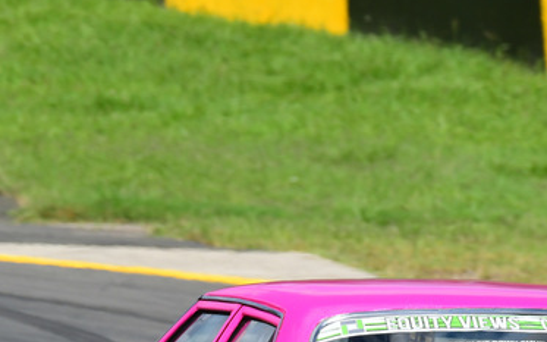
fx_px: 24474
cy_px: 371
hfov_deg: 1.3
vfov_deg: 0.8
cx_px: 399
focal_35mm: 1642
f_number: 13
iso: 400
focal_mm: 500
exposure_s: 1/500
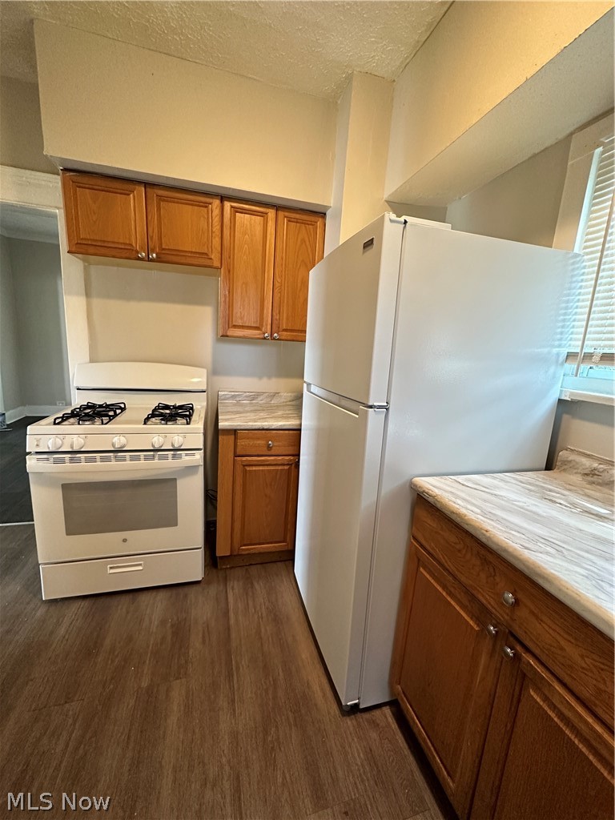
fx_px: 332
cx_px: 308
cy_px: 410
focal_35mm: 14
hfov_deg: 85.7
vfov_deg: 102.1
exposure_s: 1/60
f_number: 2.2
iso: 320
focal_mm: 2.22
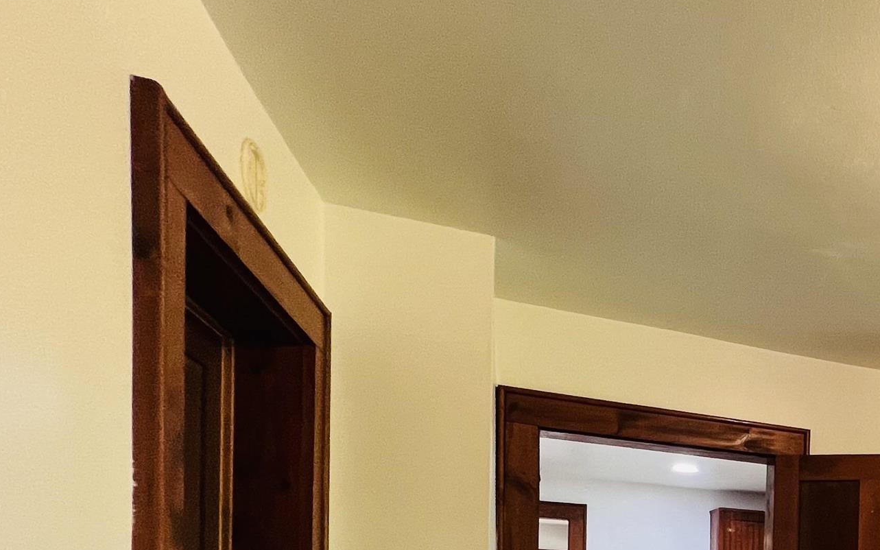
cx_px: 1017
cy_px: 637
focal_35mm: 33
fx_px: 791
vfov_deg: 32.6
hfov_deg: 42.3
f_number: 1.8
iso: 160
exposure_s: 1/60
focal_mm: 1.57
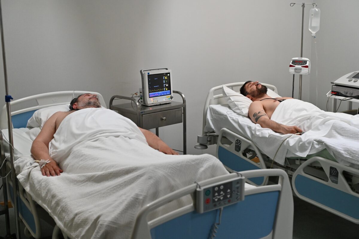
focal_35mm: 48
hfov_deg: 41.1
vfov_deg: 28.0
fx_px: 478
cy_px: 120
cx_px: 180
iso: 3200
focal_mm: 48
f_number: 4
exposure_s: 1/250
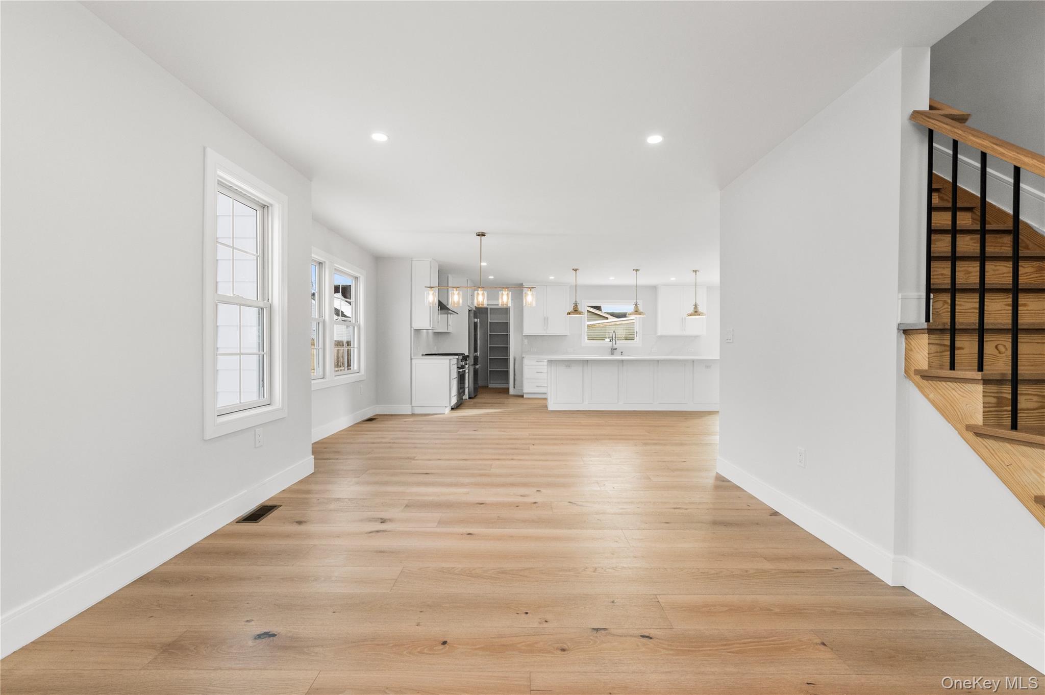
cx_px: 522
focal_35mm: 15
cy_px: 348
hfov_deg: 100.4
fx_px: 435
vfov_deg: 77.2
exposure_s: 1/160
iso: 500
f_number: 8
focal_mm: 15
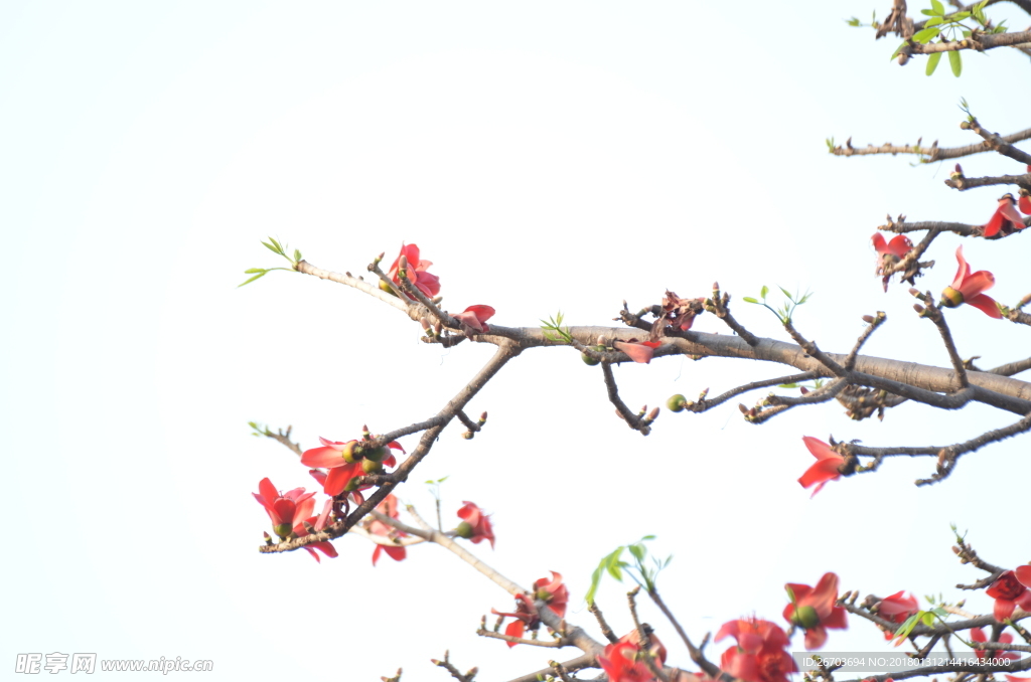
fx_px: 12859
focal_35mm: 450
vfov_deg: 3.0
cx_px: 516
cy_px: 341
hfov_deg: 4.6
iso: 200
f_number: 5.6
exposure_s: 1/160
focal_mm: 300
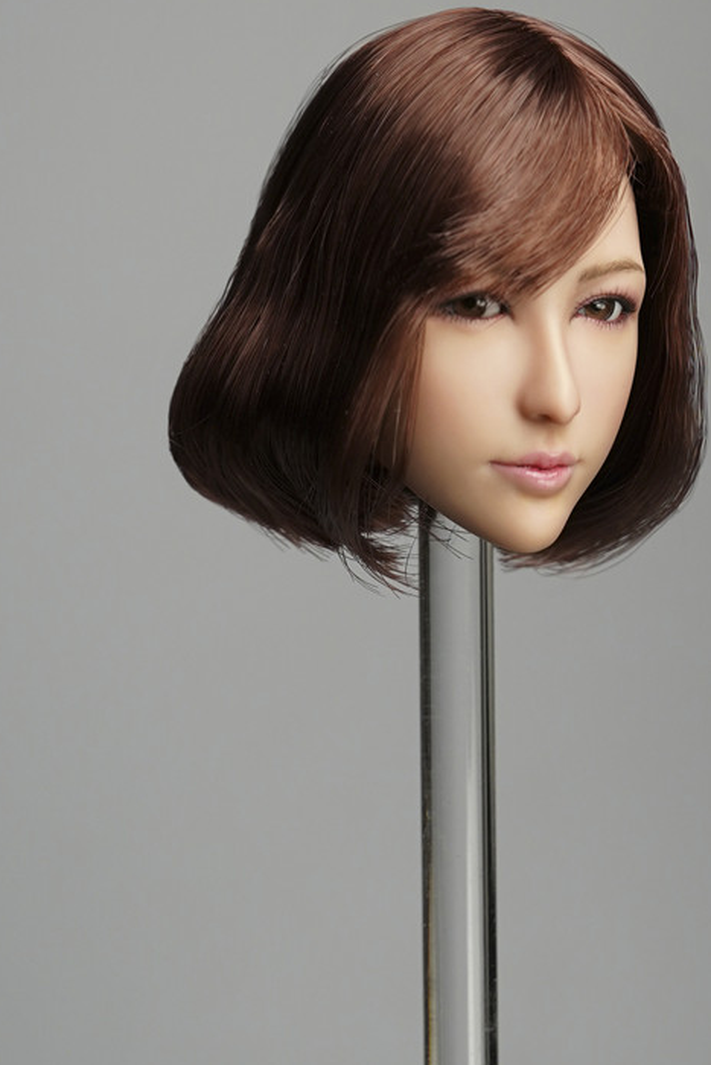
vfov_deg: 23.4
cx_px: 461
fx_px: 2576
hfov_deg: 15.7
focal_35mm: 87
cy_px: 498
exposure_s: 1/125
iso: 400
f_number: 6.3
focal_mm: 39
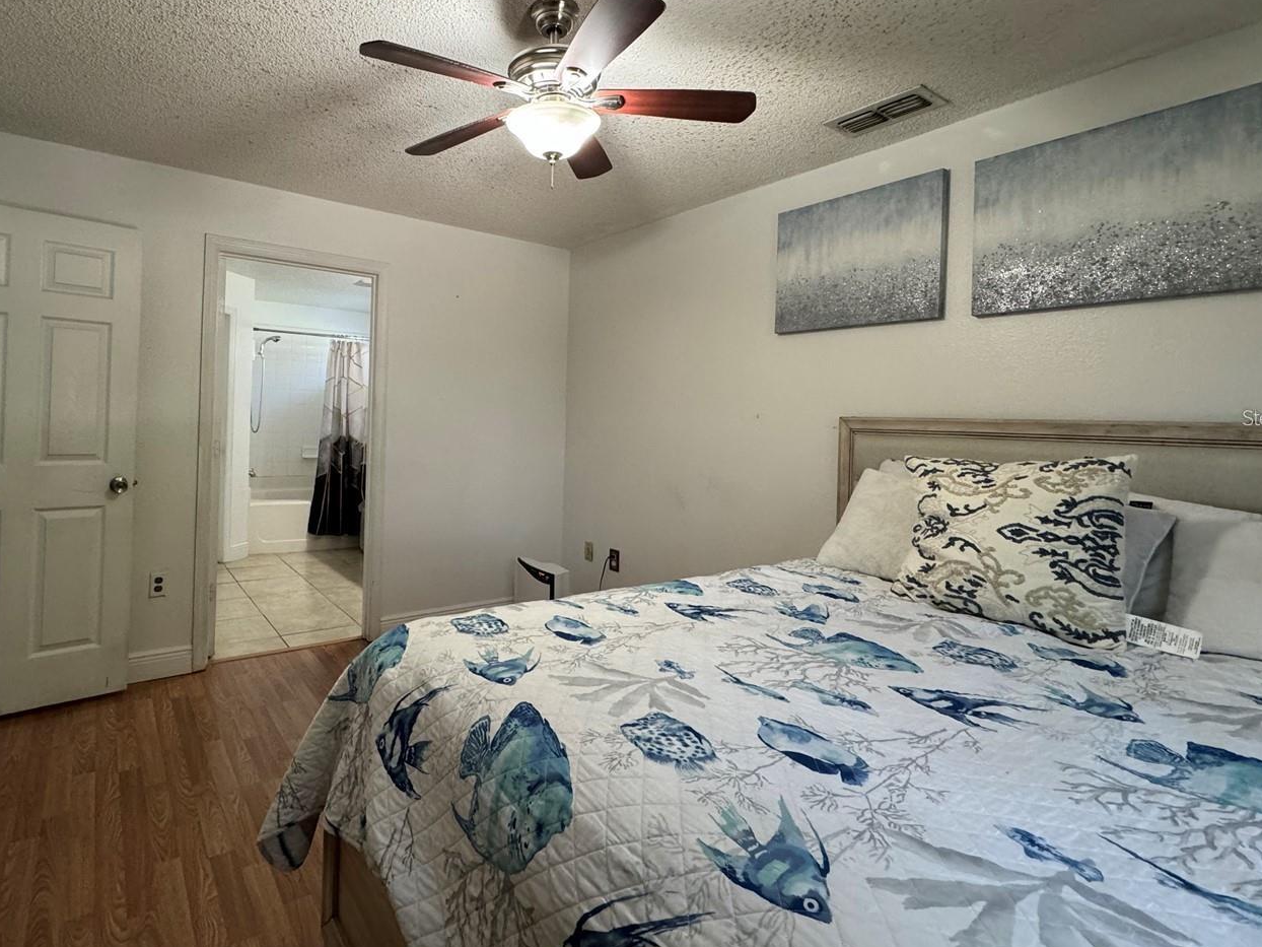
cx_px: 527
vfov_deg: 71.3
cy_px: 417
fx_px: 656
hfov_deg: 87.0
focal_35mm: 18
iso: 320
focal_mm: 2.22
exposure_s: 1/60
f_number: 2.2
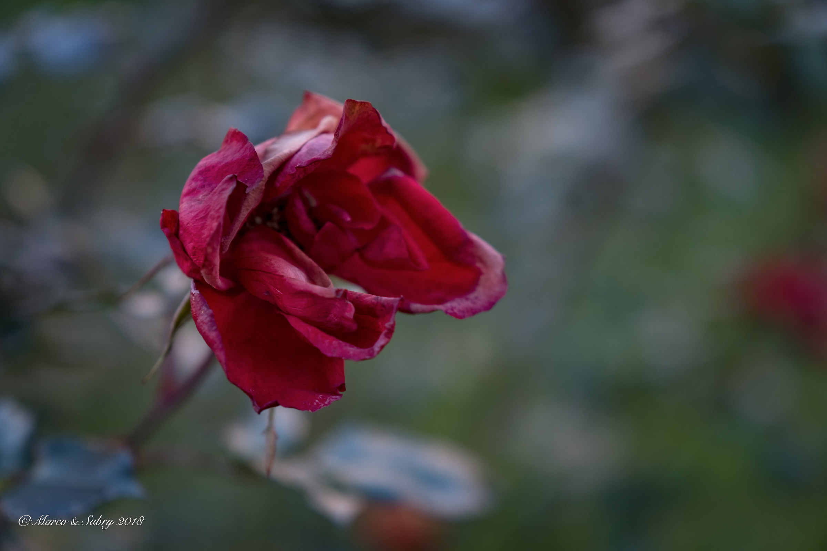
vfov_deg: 16.5
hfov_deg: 24.5
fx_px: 1907
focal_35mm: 83
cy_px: 276
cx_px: 414
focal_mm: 55
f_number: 2.8
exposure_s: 1/320
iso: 200
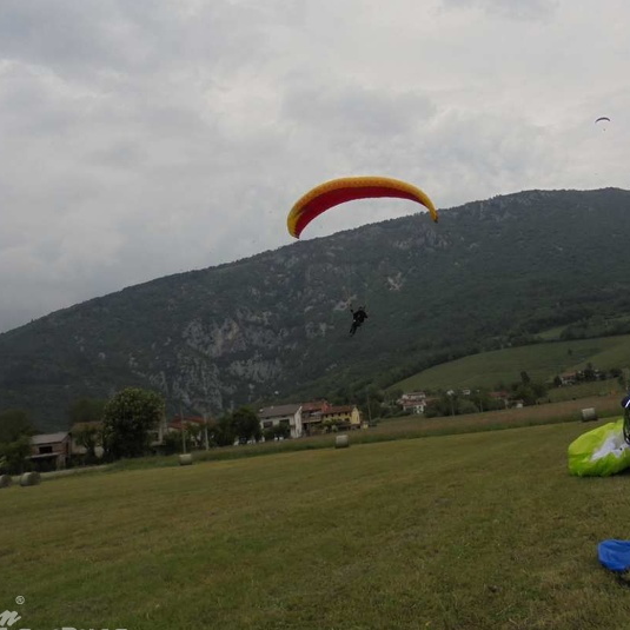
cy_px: 311
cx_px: 346
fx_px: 700
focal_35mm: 34
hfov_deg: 48.4
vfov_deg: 48.4
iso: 100
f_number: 3.5
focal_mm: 4.6
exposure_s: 1/1500
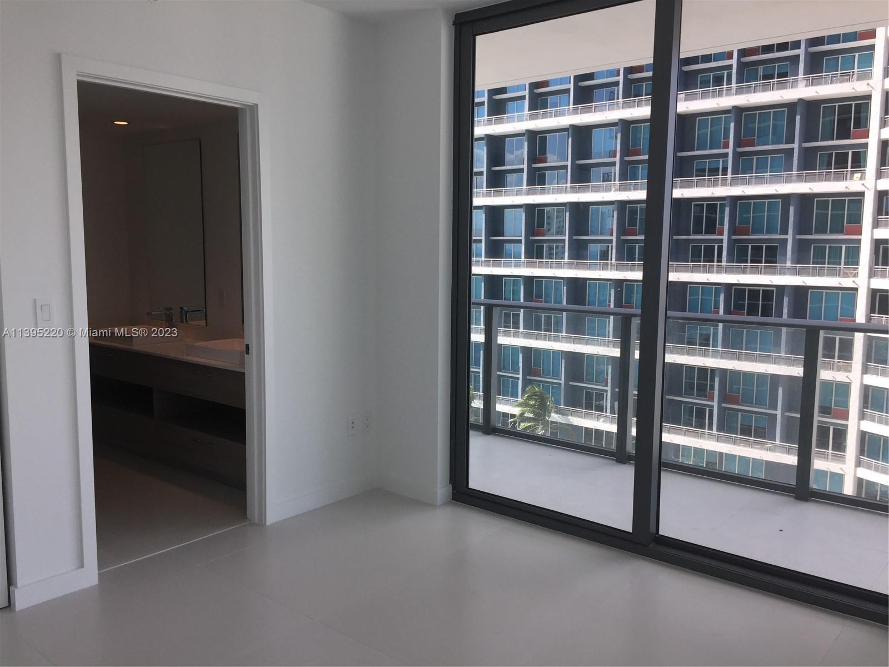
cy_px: 334
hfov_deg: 61.7
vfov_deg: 48.2
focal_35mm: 29
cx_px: 444
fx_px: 745
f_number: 2.2
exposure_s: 1/449
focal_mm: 4.15
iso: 32
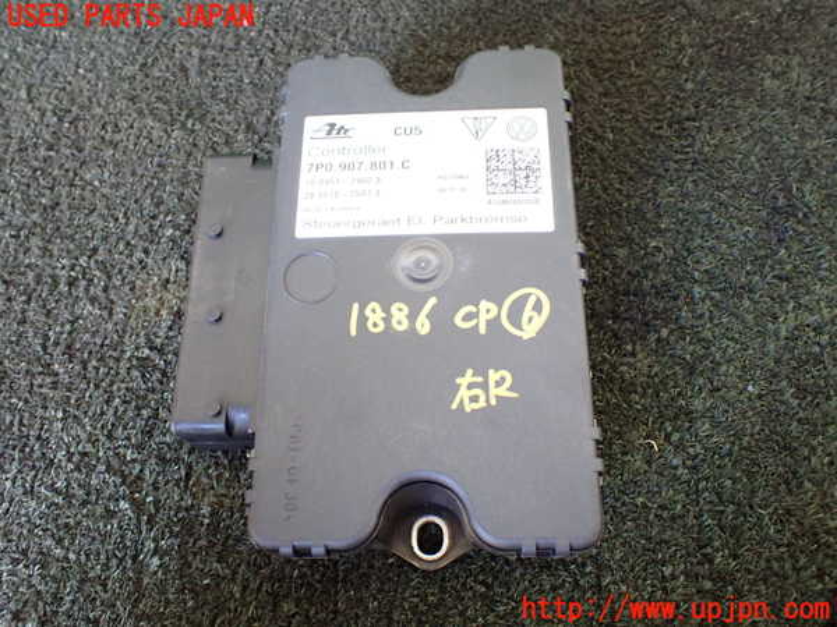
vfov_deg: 46.8
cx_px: 418
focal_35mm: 30
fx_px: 725
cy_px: 314
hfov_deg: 60.0
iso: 800
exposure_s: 1/50
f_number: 2.3
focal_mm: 5.4
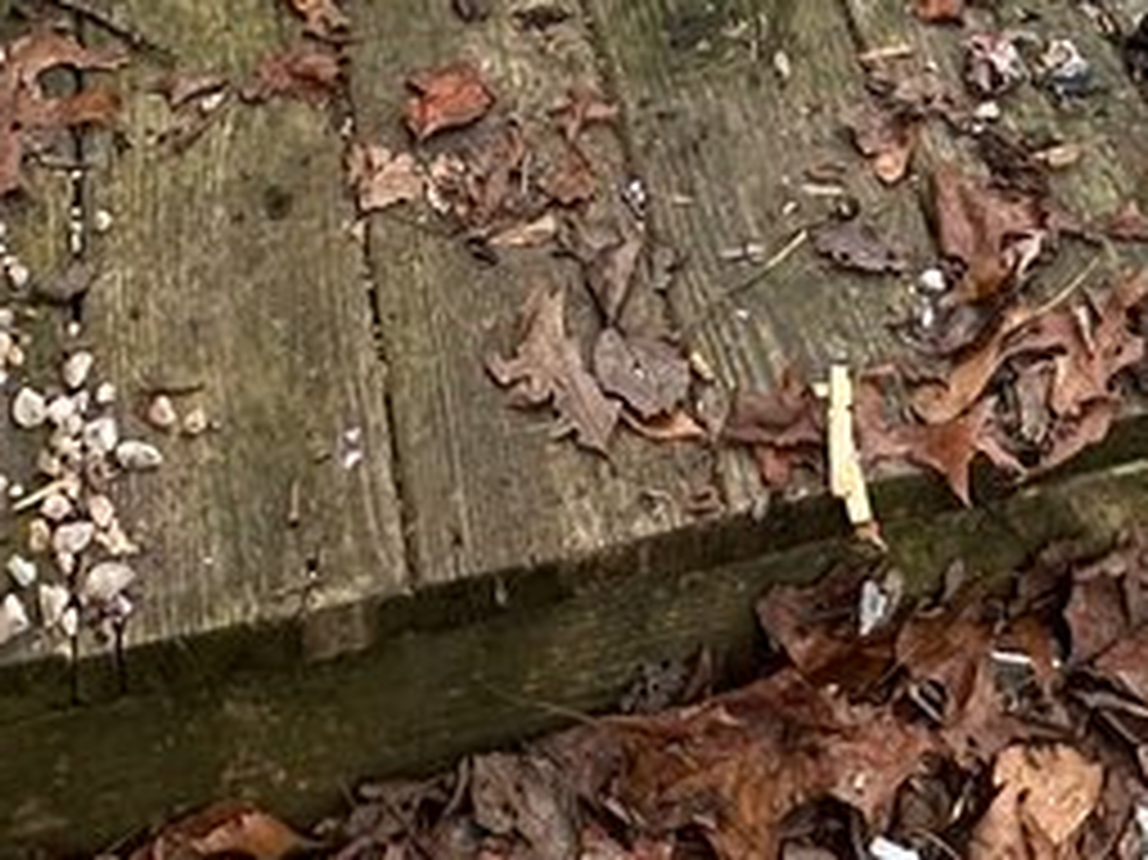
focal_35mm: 83
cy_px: -1448
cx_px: 759
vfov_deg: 12.2
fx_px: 2751
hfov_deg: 23.5
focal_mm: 2.22
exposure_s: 1/543
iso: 40
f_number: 2.2
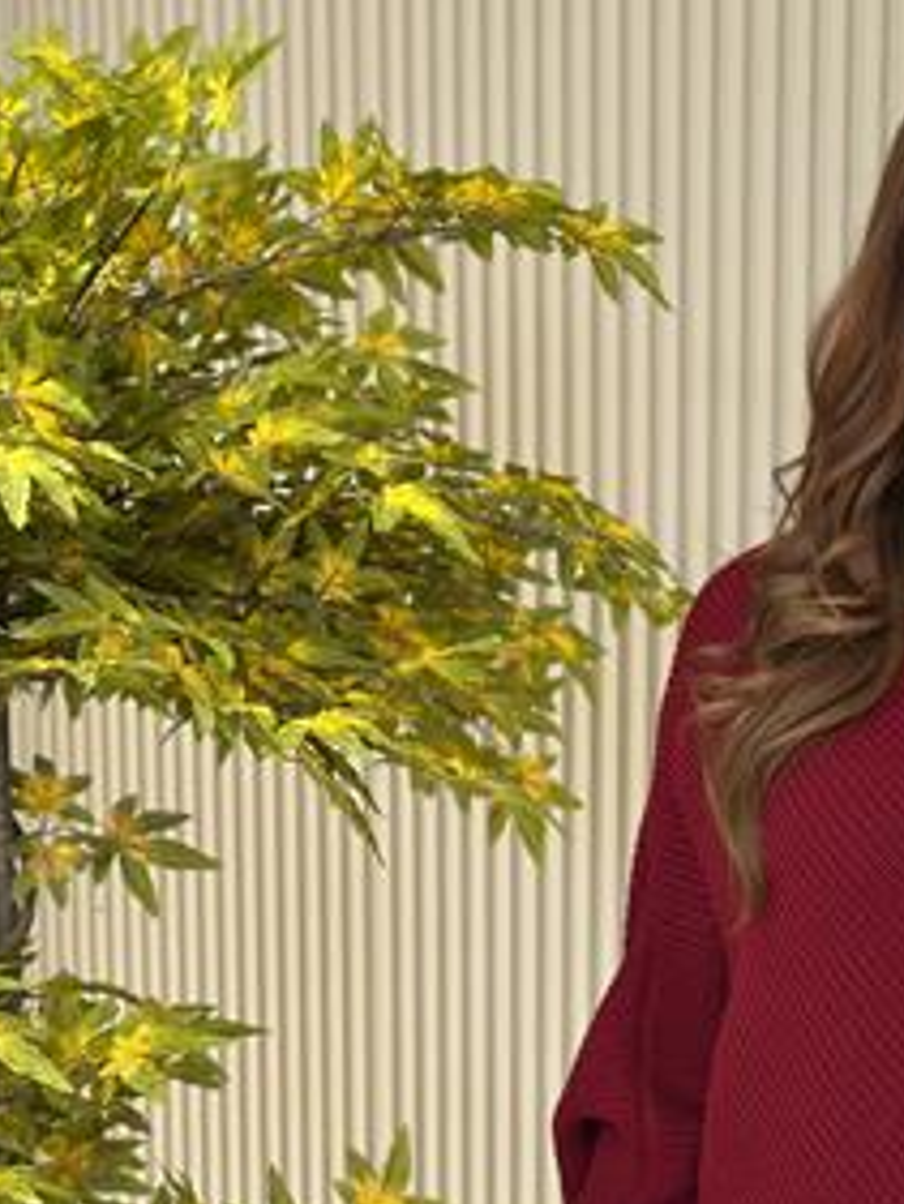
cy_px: 996
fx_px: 3166
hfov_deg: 16.1
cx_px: 801
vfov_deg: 21.2
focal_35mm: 91
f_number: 1.78
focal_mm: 6.86
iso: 100
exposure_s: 1/171
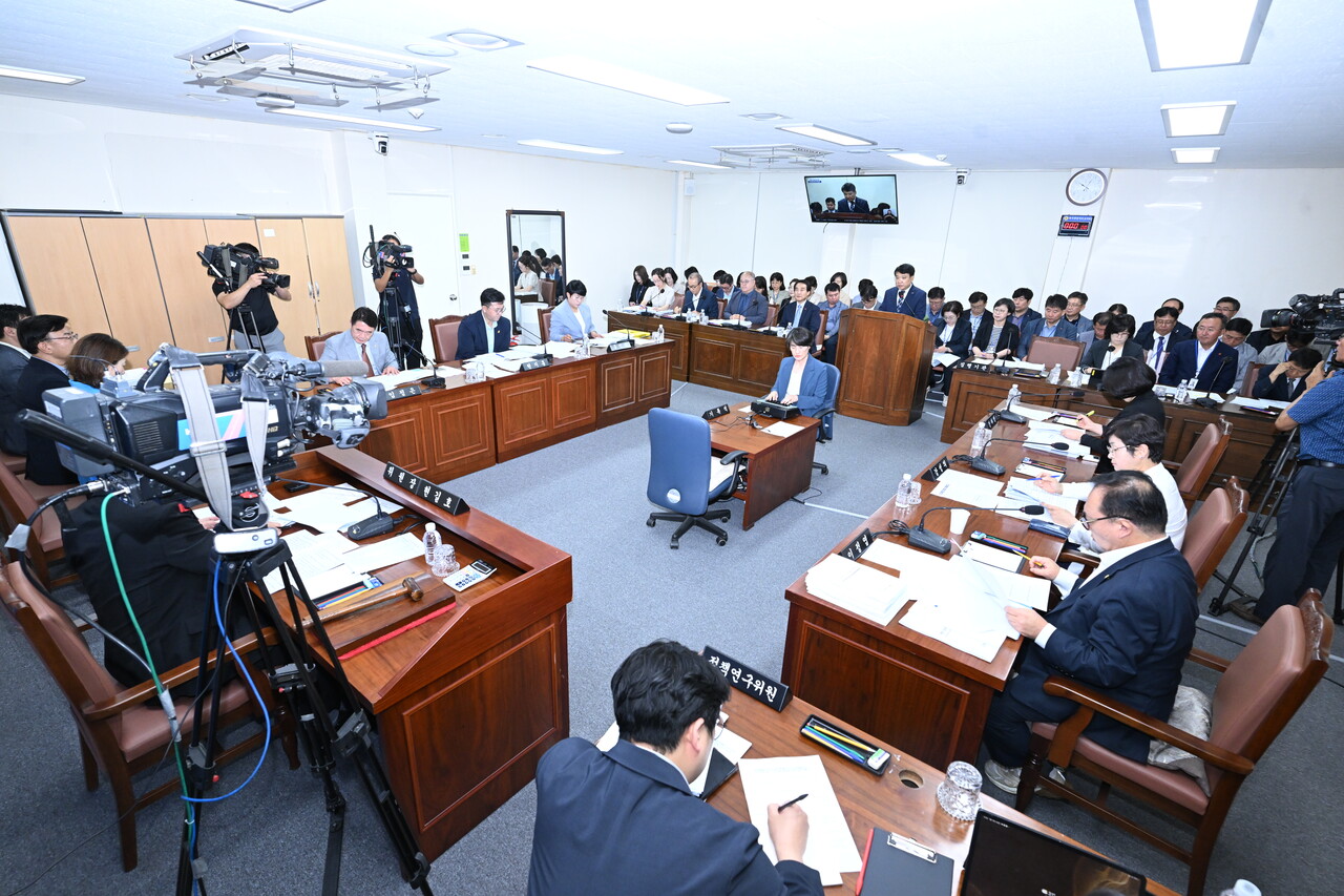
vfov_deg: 70.4
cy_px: 448
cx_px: 672
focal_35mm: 17
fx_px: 635
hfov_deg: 93.3
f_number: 5.6
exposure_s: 1/100
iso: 2500
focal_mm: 17
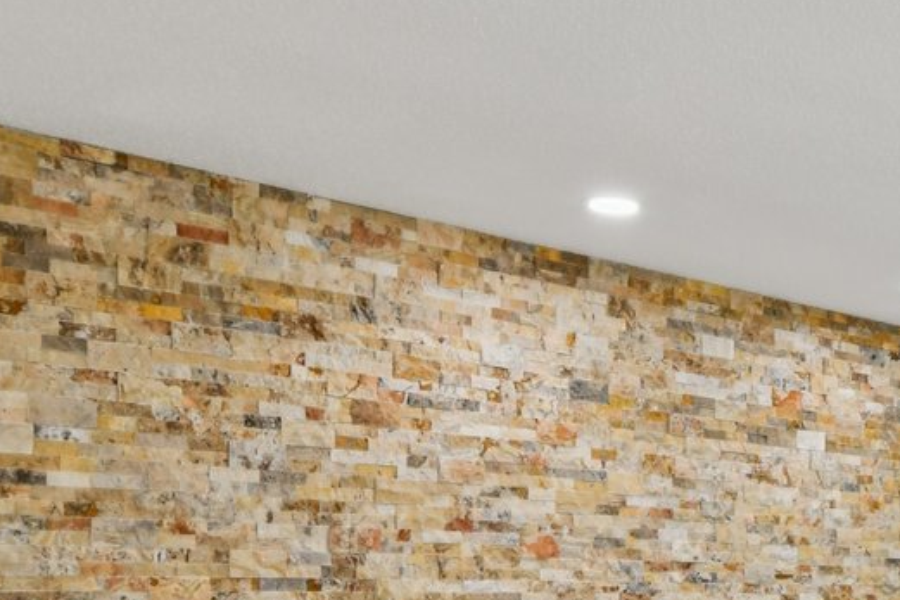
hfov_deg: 31.3
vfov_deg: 23.5
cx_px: 1036
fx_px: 1374
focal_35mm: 55
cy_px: 616
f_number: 8
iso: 400
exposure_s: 1/20
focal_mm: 14
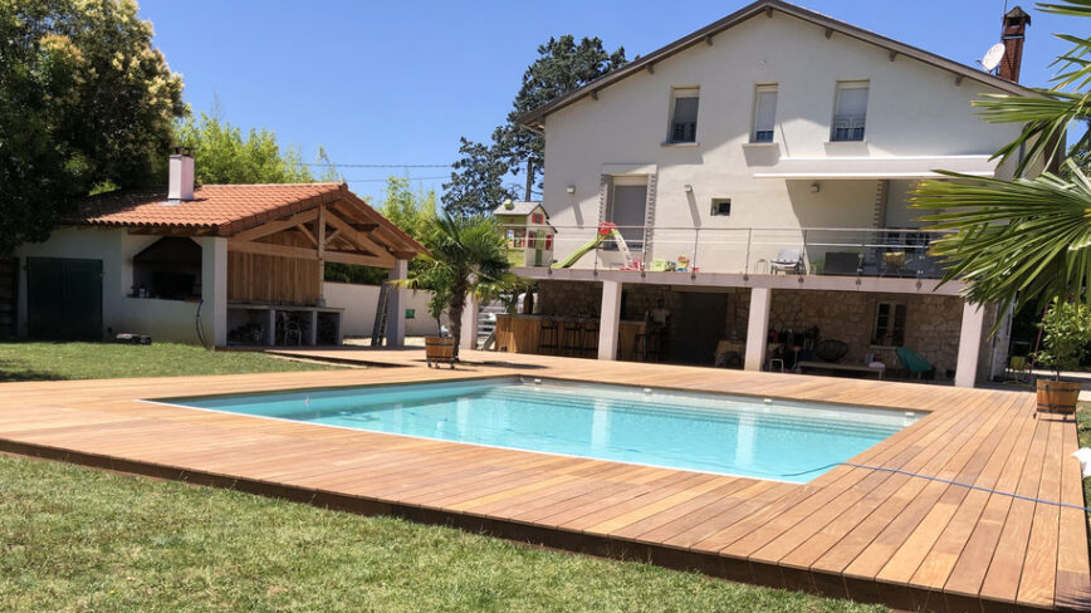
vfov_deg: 32.1
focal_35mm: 36
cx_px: 484
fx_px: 1041
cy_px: 474
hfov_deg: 55.2
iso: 20
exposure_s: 1/1845
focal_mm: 4
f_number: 1.8
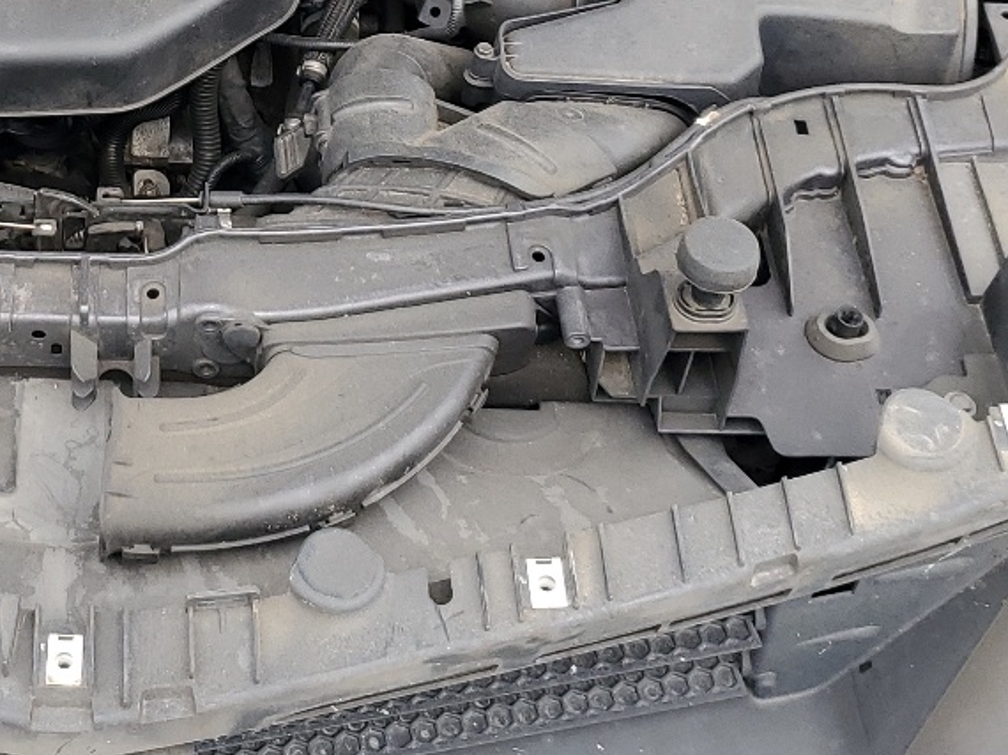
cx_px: 117
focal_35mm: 73
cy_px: -30
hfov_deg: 25.9
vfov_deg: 19.5
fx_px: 2125
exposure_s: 1/400
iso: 50
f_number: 1.5
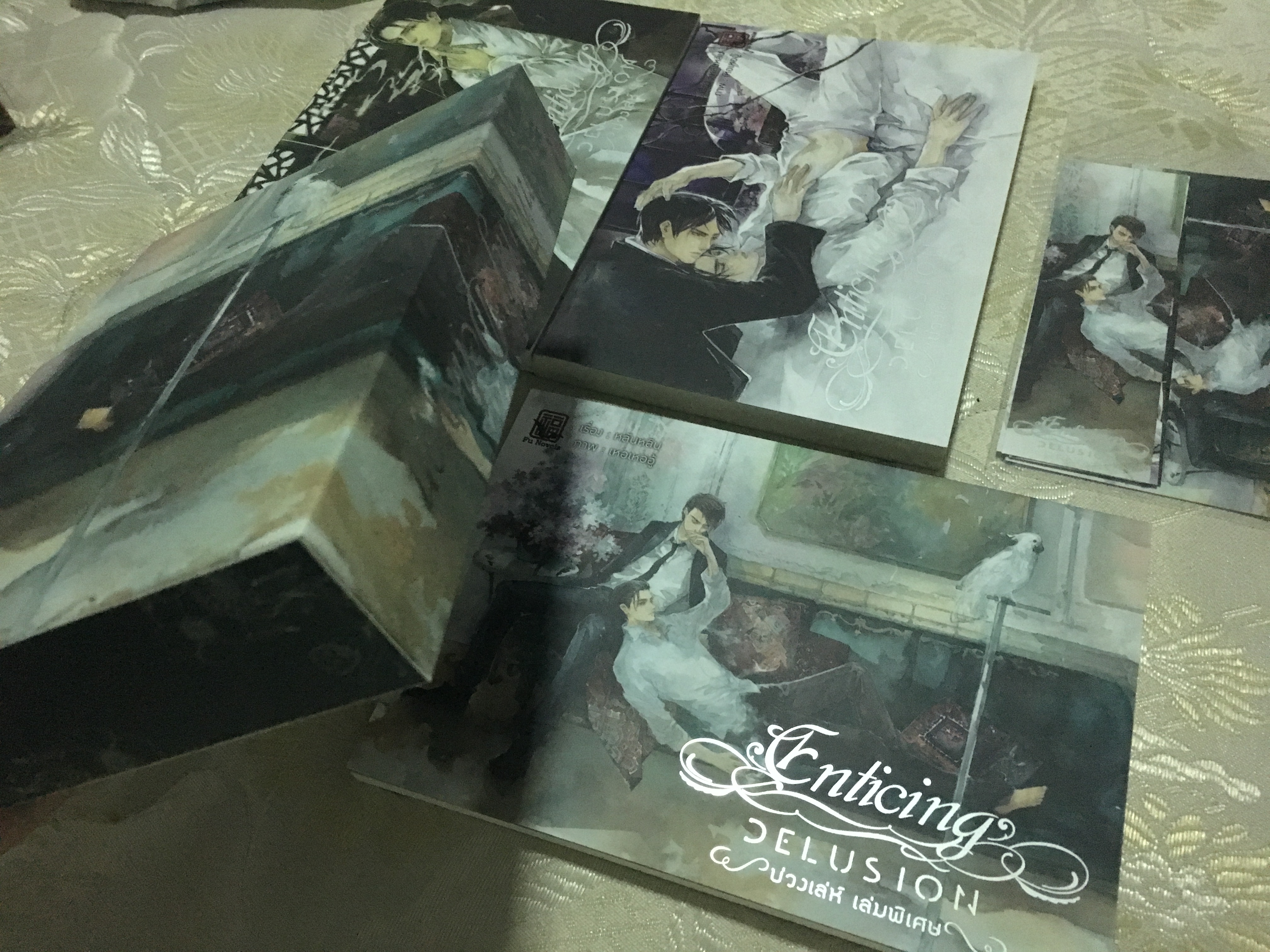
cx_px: 635
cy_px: 476
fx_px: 1064
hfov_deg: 61.7
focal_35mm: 29
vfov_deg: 48.2
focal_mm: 4.15
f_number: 2.2
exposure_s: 1/17
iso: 320
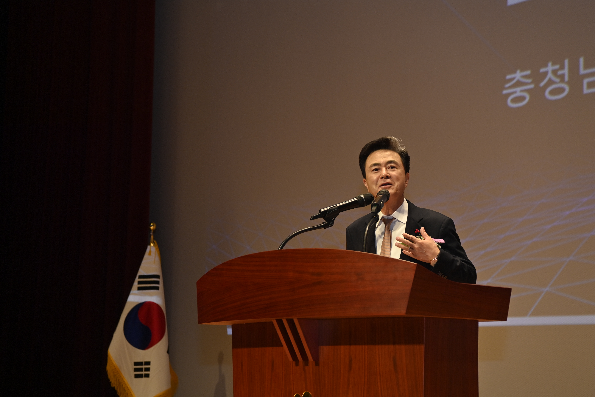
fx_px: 1157
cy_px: 198
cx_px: 298
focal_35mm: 70
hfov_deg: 28.8
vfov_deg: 19.5
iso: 800
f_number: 5.6
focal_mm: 70
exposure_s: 1/250
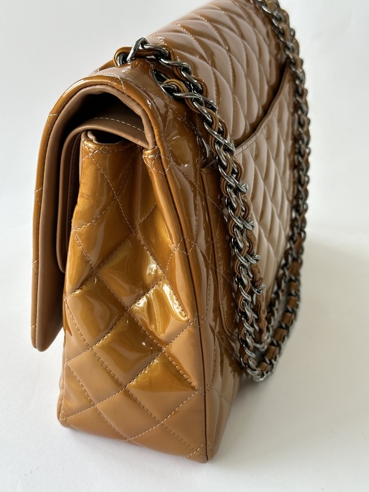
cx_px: 184
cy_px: 246
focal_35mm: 48
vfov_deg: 39.7
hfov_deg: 30.3
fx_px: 682
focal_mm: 6.86
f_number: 1.78
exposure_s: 1/60
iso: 100
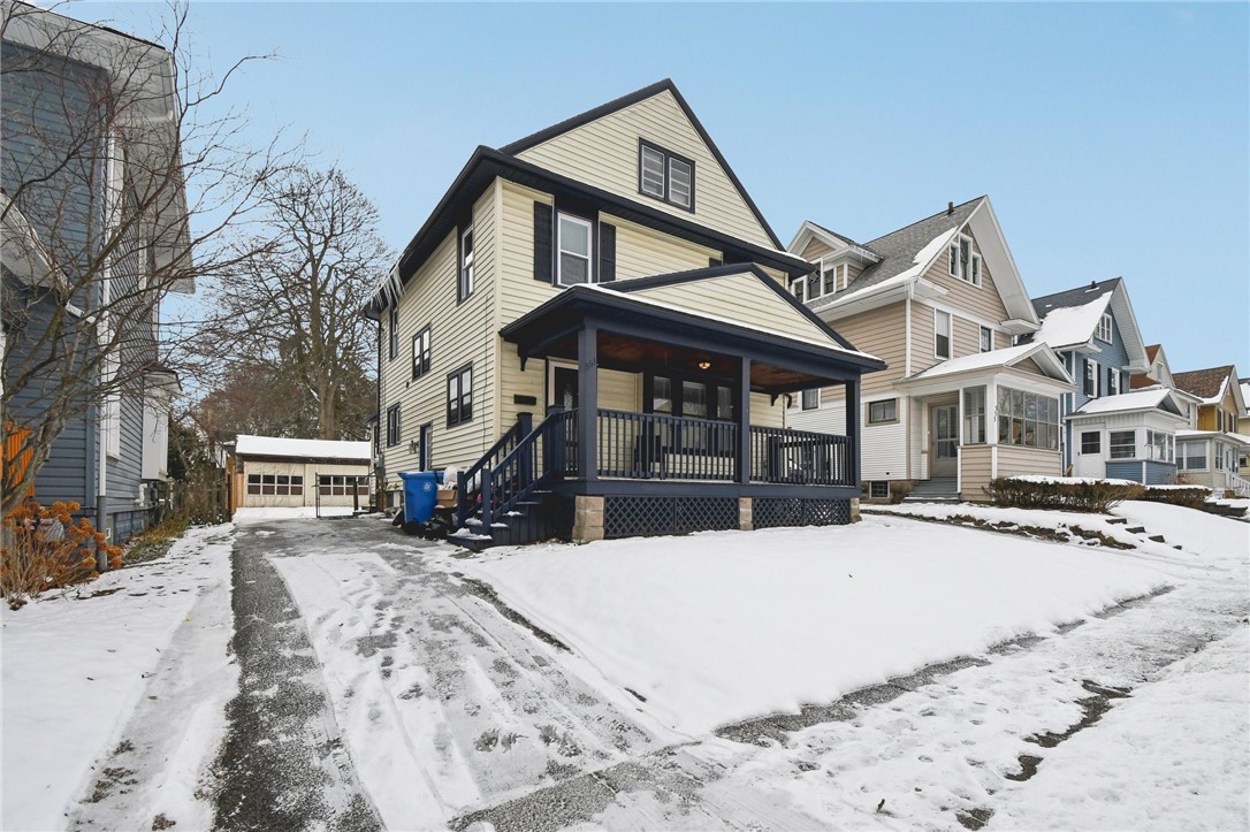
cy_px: 416
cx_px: 625
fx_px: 521
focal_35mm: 15
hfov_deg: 100.4
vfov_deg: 77.3
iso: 400
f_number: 8
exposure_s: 1/640
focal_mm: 10
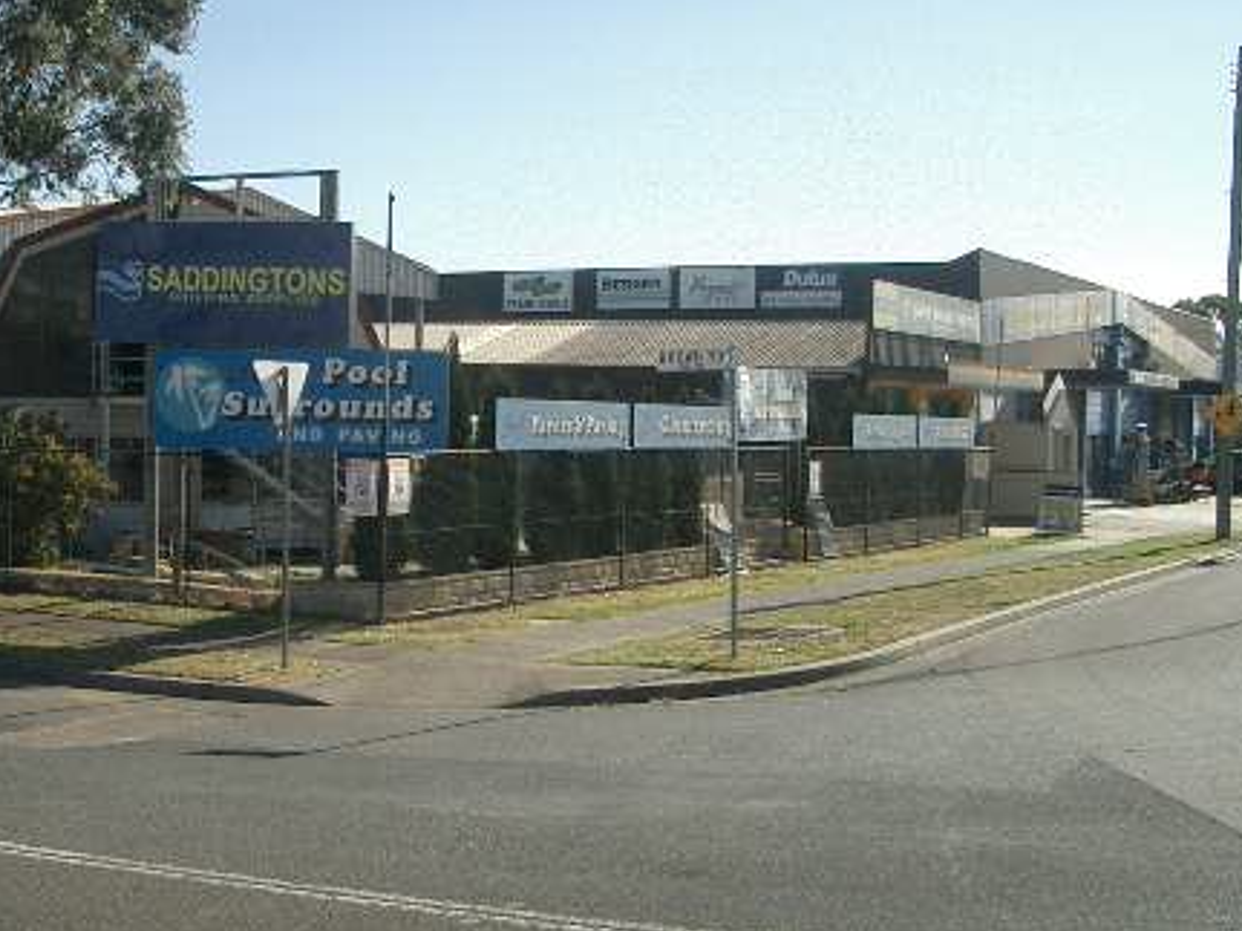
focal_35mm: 52
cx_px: 386
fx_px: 1865
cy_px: 481
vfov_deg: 28.0
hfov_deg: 36.3
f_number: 4.3
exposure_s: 1/400
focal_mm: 5.8
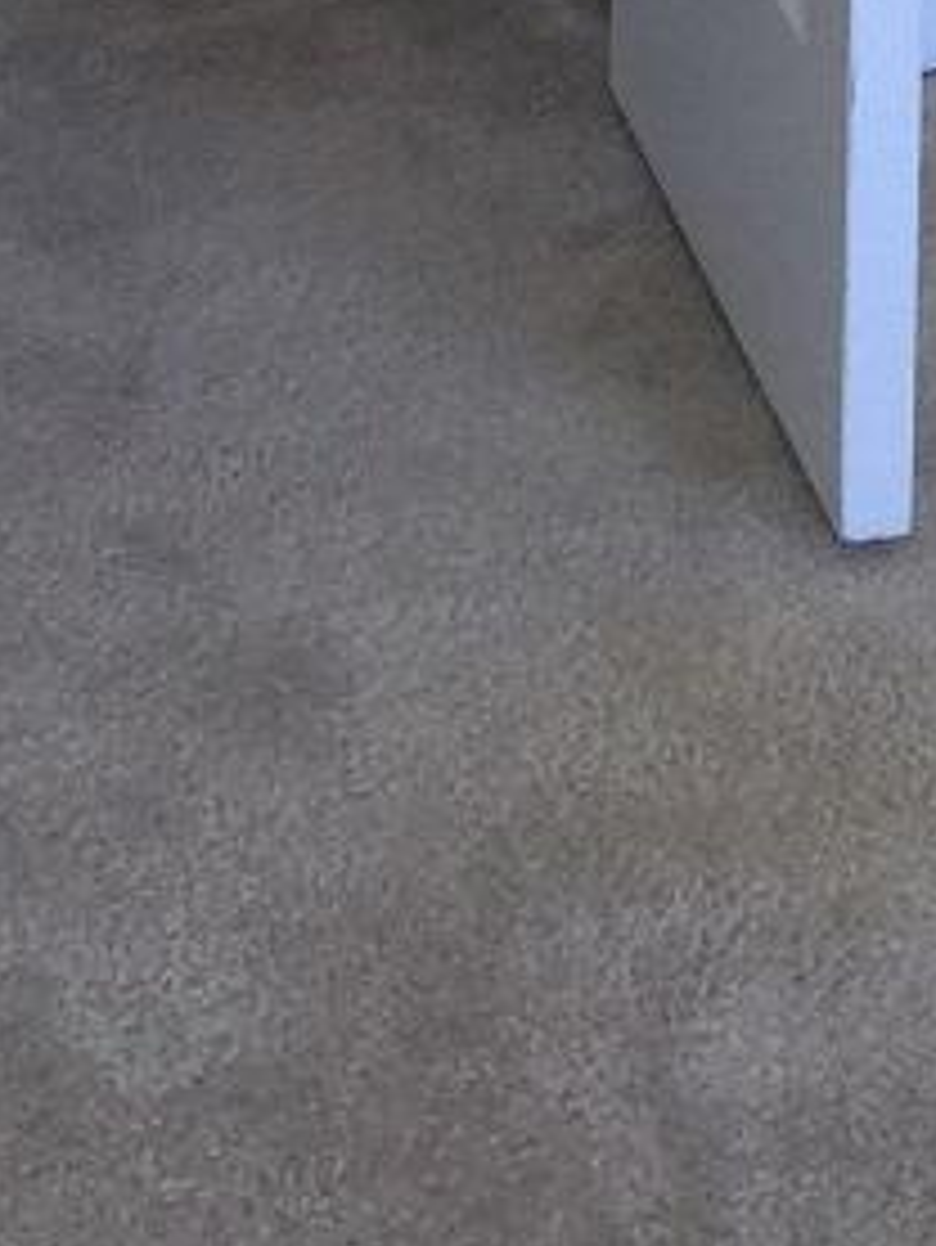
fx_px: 5656
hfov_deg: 9.4
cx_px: 754
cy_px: -1691
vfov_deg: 10.8
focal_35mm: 157
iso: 32
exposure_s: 1/40
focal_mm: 4.15
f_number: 2.2
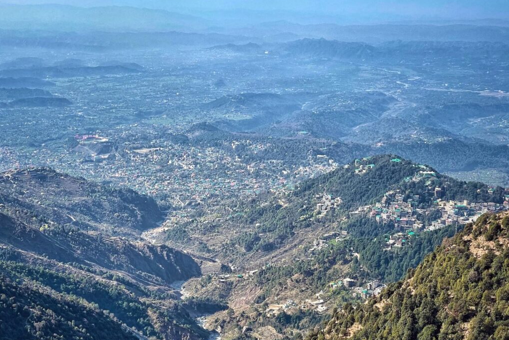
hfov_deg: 30.1
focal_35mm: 67
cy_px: 179
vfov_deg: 20.3
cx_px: 256
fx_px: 947
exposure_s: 1/1376
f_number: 2.2
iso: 20
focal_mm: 7.5
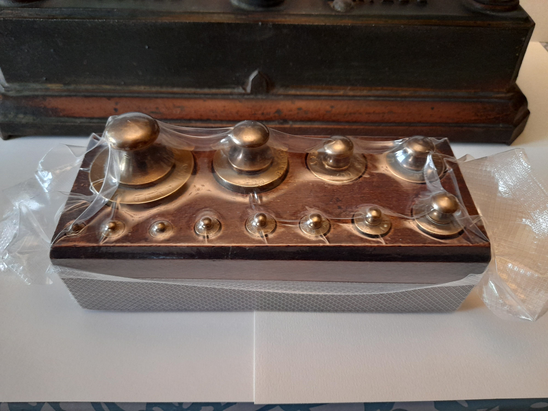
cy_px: 206
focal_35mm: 25
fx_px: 396
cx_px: 274
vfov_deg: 54.9
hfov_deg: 69.4
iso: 400
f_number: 2
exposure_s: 1/33
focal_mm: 4.6
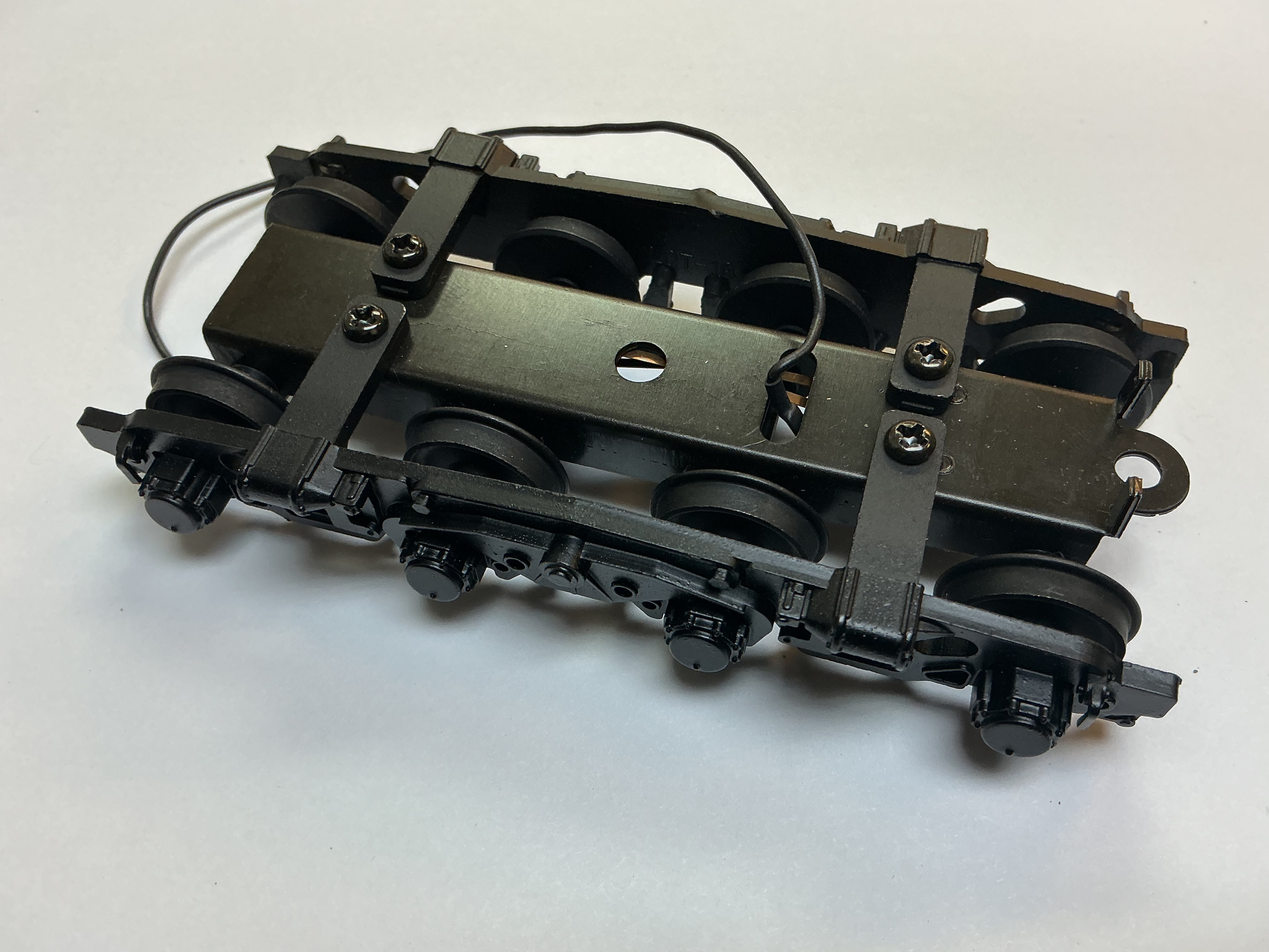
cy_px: 476
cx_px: 634
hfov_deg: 61.7
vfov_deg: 48.2
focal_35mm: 29
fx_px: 1063
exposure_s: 1/100
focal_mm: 3
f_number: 1.8
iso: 40
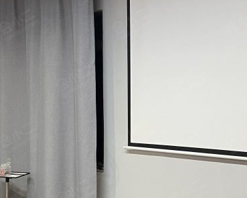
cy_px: 83
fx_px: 512
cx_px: 162
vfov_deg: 21.8
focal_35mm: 70
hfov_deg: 27.0
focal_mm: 4.2
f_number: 1.6
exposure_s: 1/50
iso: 250
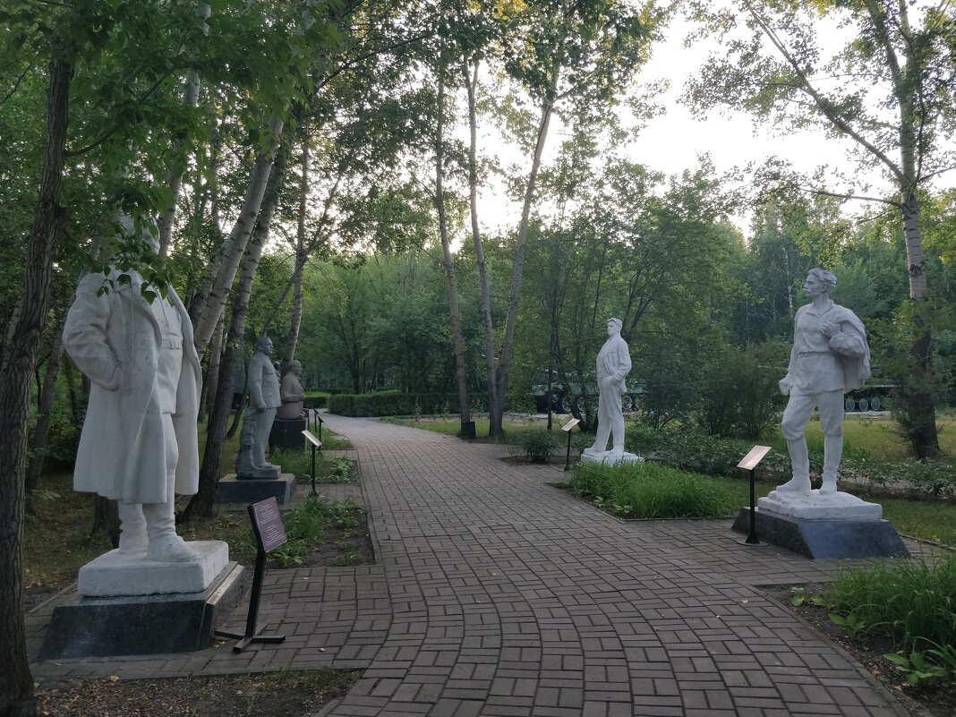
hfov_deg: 71.6
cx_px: 478
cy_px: 358
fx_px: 663
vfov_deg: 56.8
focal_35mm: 24
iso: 250
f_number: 1.7
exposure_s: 1/100
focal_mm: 4.1
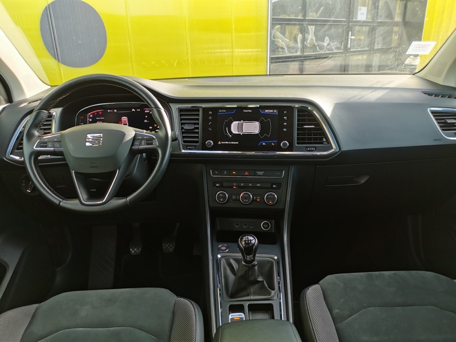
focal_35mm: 27
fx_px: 356
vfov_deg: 51.4
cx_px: 228
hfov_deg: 65.3
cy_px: 171
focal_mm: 5.58
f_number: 1.8
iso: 50
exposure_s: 1/271
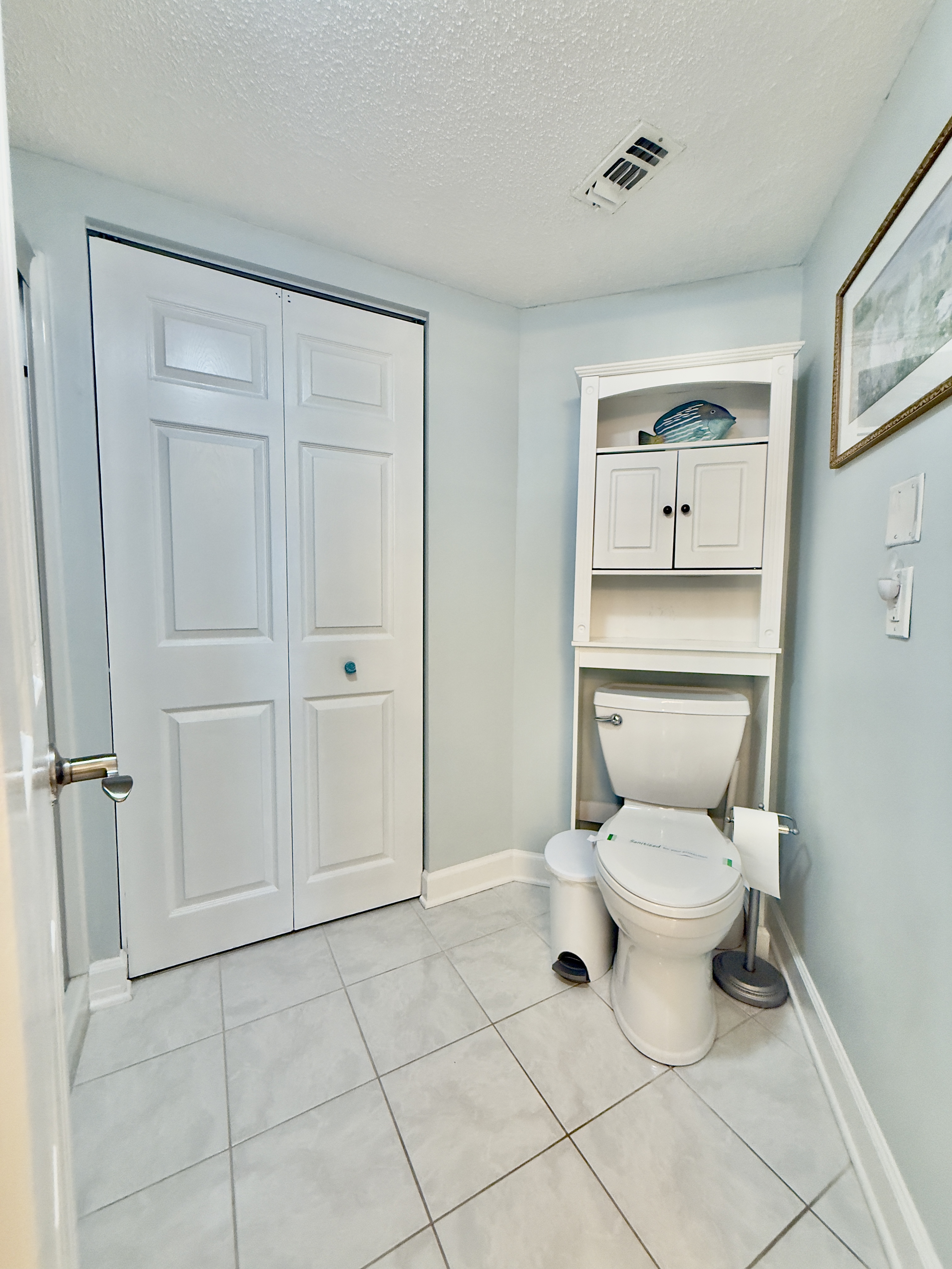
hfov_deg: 85.7
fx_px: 513
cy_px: 634
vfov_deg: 102.1
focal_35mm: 14
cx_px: 476
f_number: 2.2
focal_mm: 2.22
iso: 250
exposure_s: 1/120
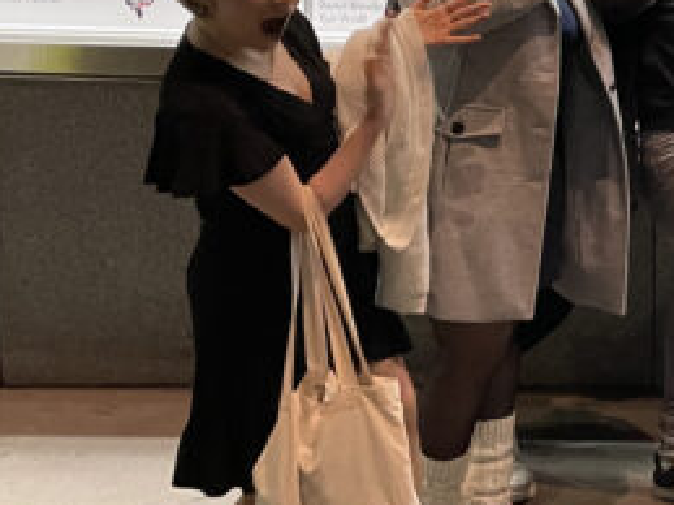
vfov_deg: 18.4
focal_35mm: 77
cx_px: 867
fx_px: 1499
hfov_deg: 22.7
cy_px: -60
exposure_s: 1/50
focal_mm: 4.2
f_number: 1.6
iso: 250
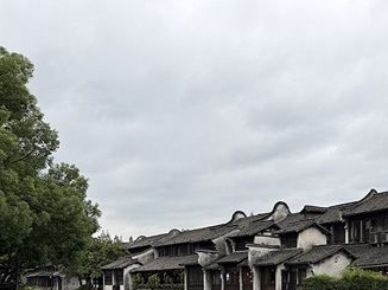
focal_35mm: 47
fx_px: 527
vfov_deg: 29.1
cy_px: 283
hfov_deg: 38.2
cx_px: 335
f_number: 1.78
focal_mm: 6.76
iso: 80
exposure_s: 1/1812
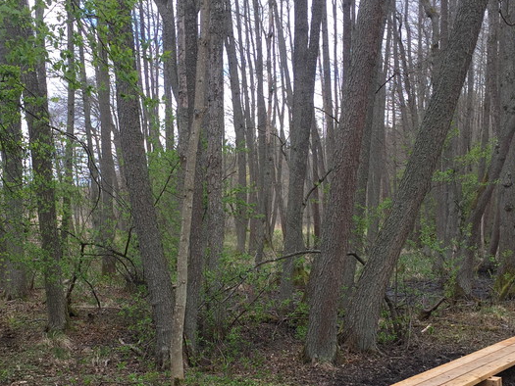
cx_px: 242
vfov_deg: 27.2
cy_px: 279
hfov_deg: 36.2
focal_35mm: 53
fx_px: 789
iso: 32
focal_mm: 4.15
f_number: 2.2
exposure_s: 1/206
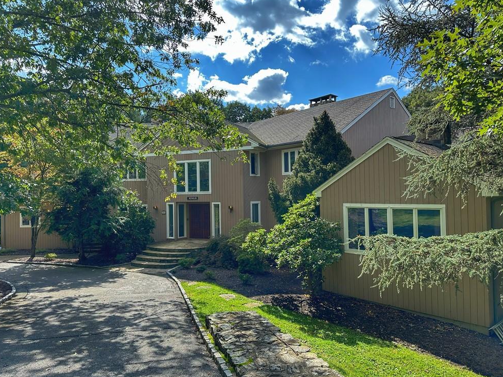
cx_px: 248
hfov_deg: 69.4
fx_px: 363
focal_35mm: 25
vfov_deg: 54.9
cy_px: 190
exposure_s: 1/1664
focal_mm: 6.86
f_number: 1.78
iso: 80
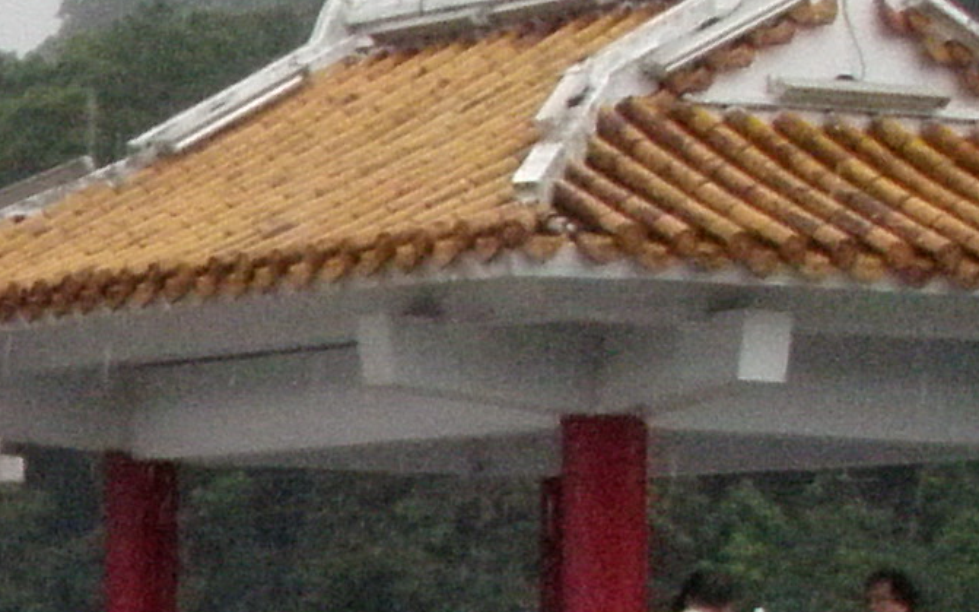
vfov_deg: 5.9
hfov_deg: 9.0
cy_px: 809
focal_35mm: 219
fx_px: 5842
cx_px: -940
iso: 500
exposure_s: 1/500
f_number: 3.5
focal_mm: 6.7
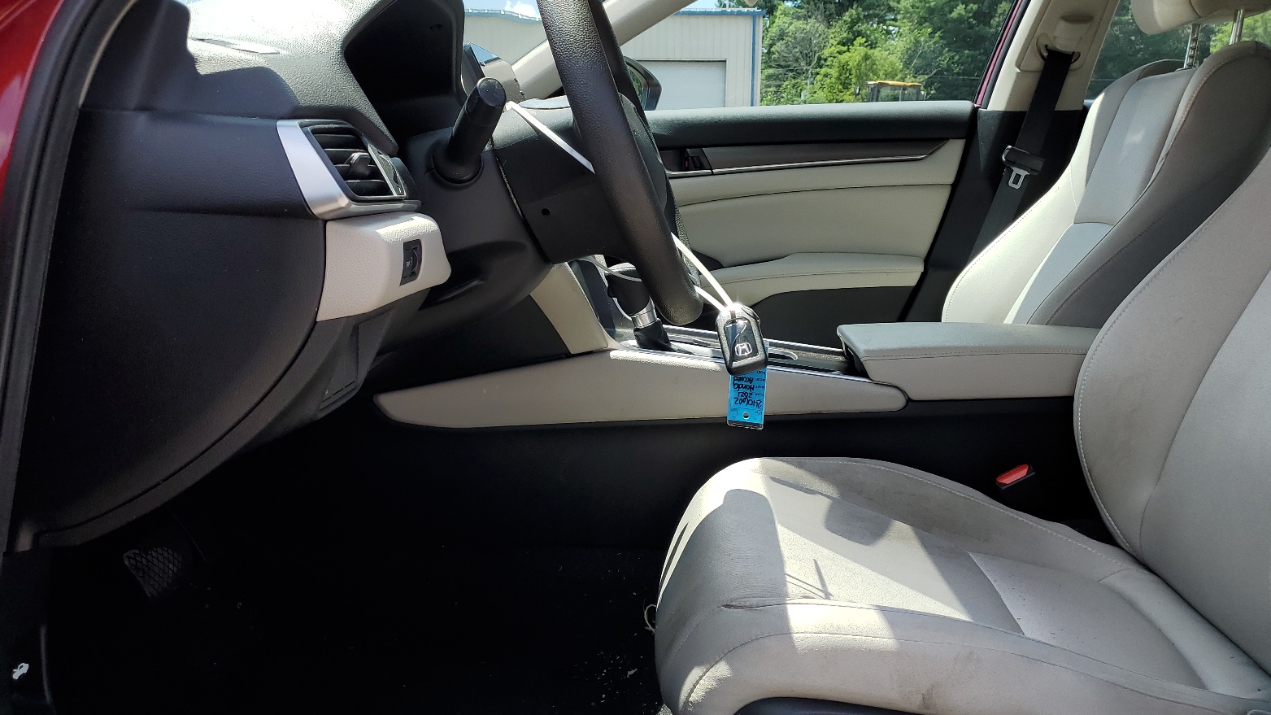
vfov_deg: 40.1
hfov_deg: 66.1
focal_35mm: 29
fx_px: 977
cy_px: 320
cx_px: 625
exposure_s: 1/1250
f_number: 1.5
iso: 50
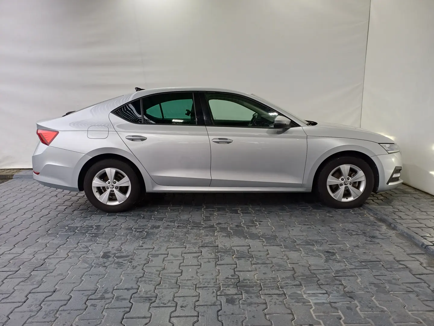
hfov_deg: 69.4
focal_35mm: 25
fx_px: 313
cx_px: 217
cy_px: 163
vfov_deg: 54.9
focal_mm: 4.65
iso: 50
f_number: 1.8
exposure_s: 1/50
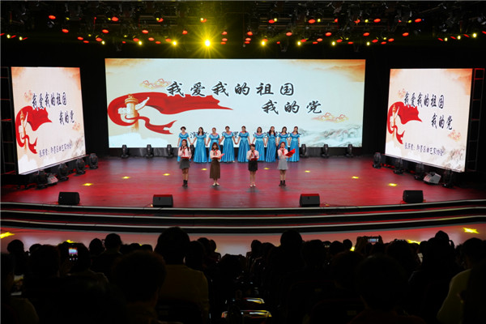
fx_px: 486
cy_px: 162
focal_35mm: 36
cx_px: 243
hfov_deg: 53.1
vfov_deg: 36.9
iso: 800
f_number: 6.3
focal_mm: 36
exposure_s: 1/100
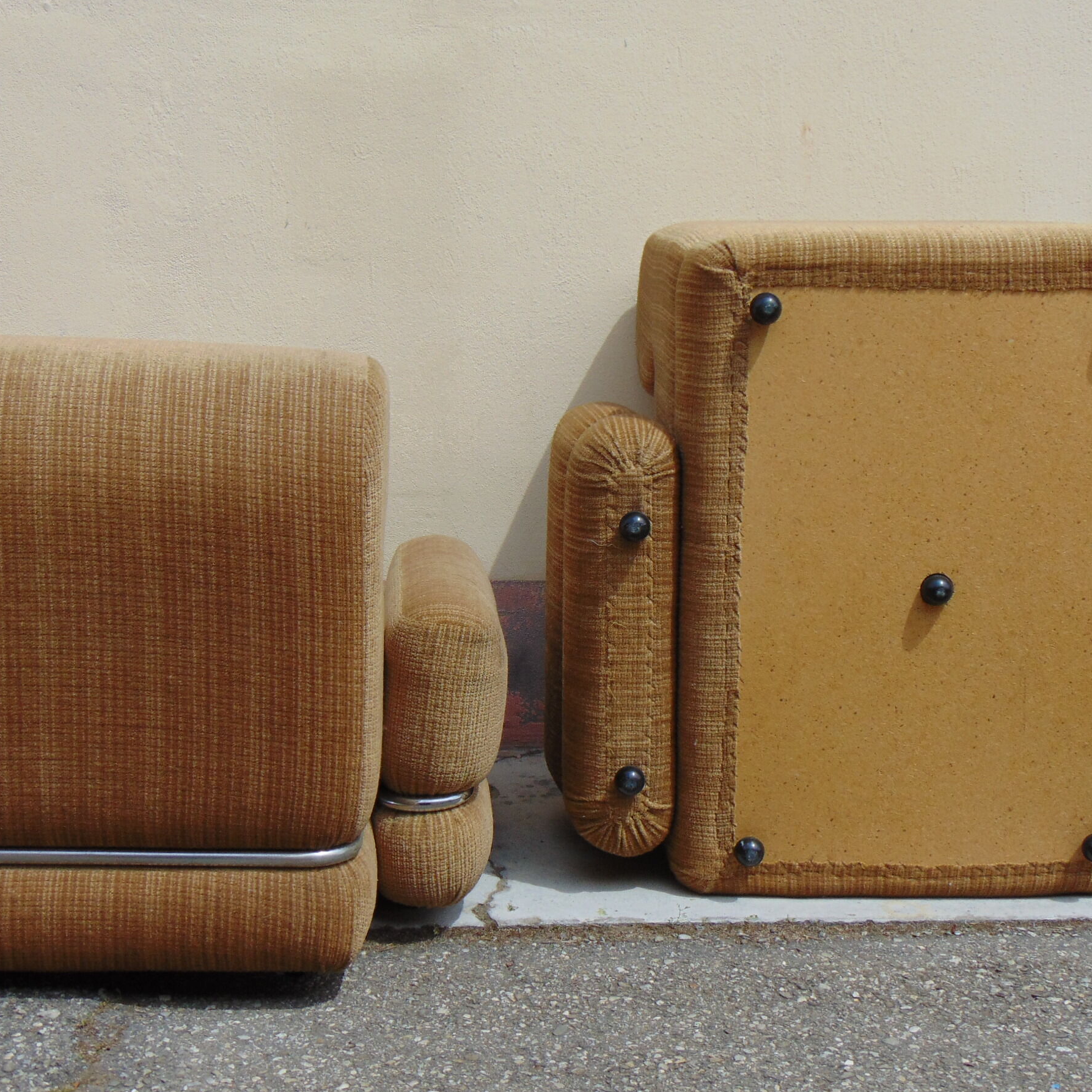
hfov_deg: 34.0
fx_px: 1785
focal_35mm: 50
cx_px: 500
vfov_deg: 34.0
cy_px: 559
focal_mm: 6.9
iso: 80
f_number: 3.3
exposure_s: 1/1000
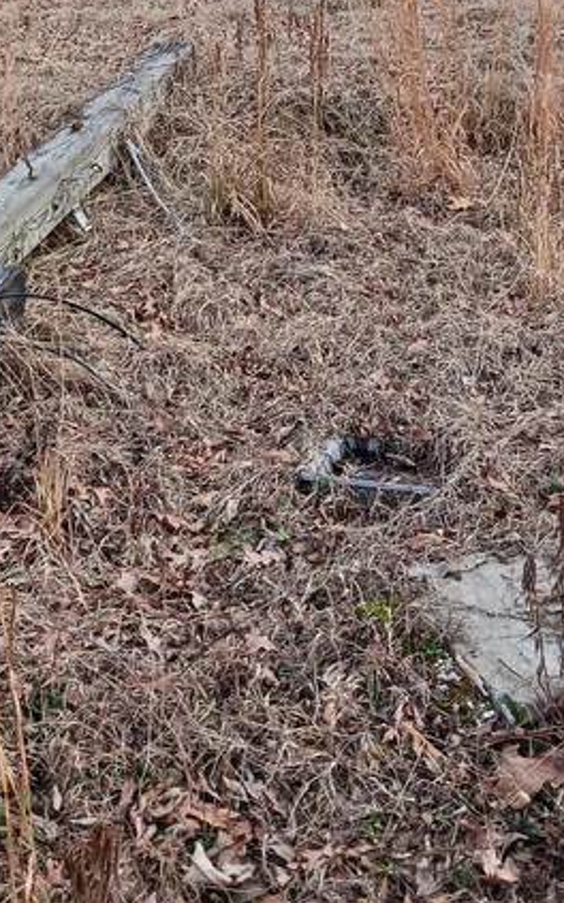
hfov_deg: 19.9
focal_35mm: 65
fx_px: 1600
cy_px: -62
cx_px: 192
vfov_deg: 28.9
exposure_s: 1/120
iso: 40
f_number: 1.8
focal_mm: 4
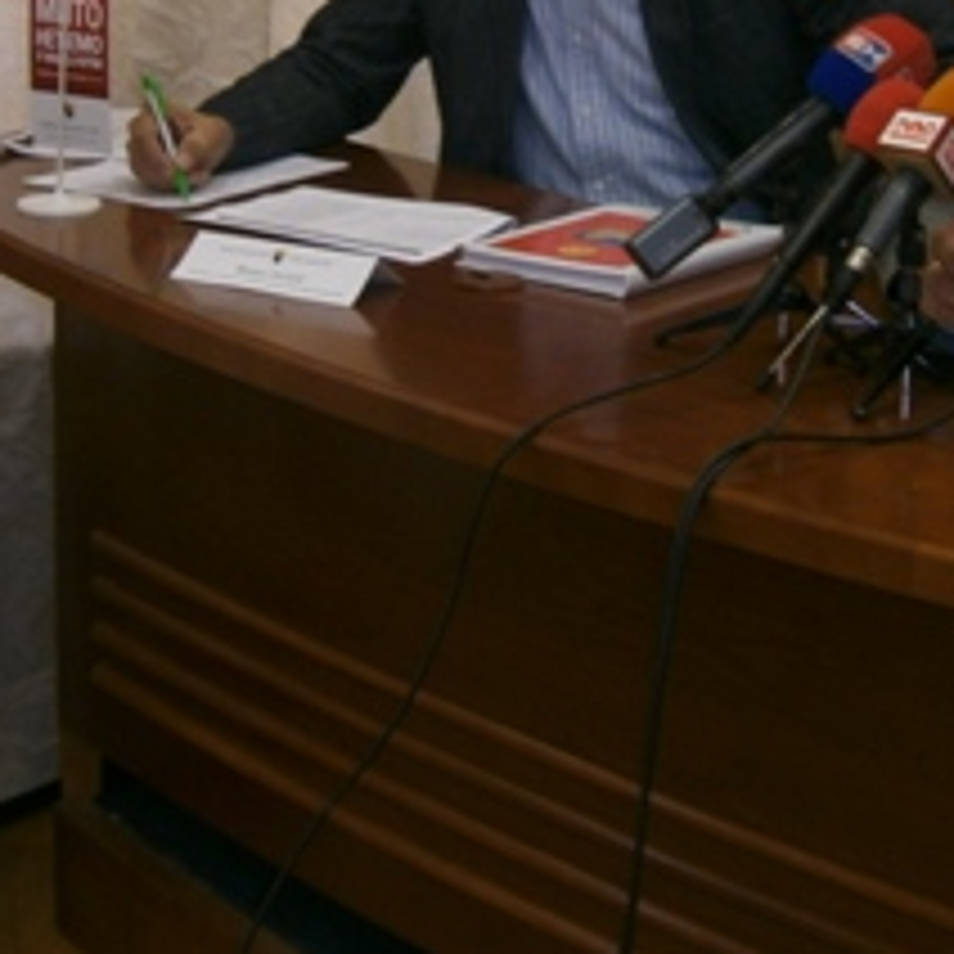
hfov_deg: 18.1
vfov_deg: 17.8
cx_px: 482
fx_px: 2993
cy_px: 58
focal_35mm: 96
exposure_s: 1/40
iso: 80
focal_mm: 6.4
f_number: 3.1
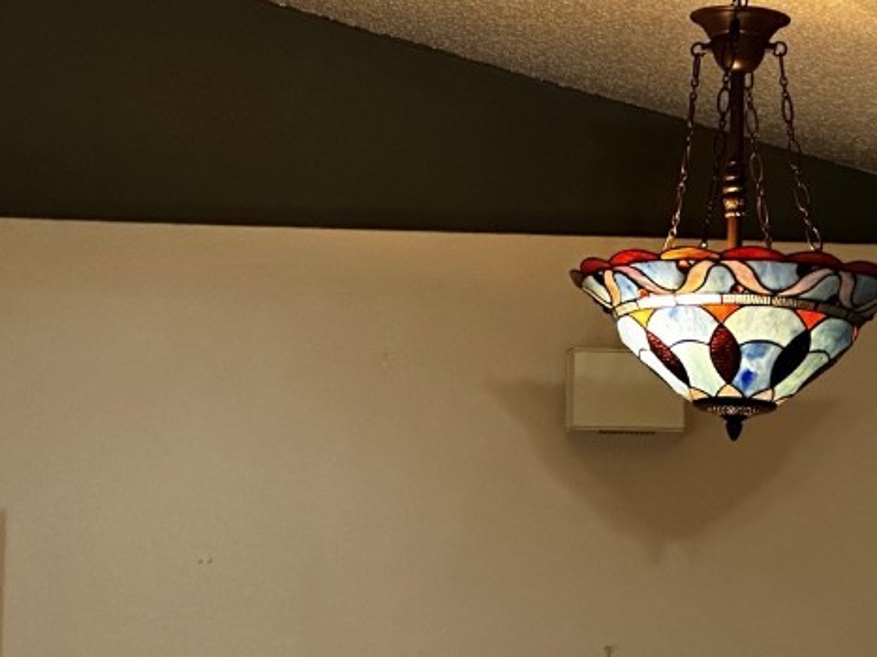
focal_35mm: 169
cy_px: 402
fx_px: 4281
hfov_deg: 11.6
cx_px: 742
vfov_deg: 8.8
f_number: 2.8
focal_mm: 9
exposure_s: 1/60
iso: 400
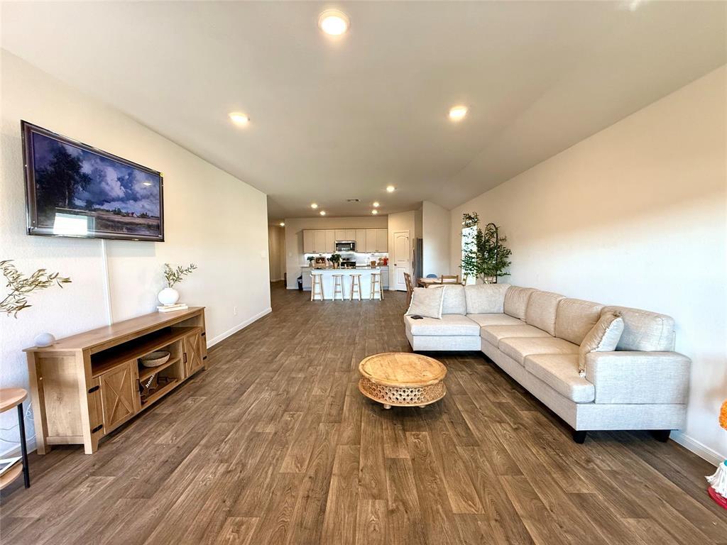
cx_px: 364
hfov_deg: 102.1
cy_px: 272
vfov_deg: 85.7
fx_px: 294
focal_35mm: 14
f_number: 2.2
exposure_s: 1/120
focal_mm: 2.22
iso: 320
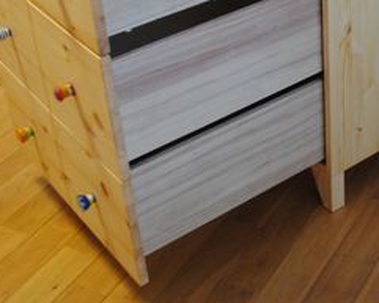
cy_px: 0
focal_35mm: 63
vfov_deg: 23.2
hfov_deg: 29.4
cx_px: 297
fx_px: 707
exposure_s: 1/30
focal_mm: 18
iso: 320
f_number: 3.5
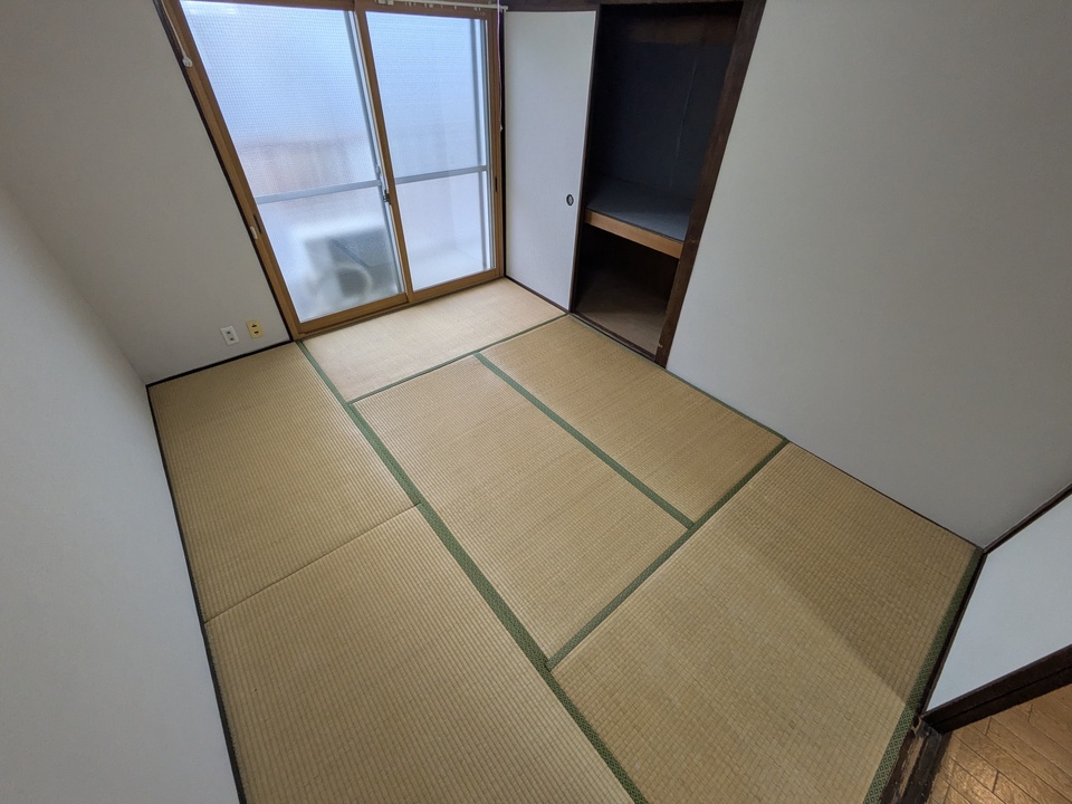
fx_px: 434
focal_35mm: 14
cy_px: 402
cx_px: 536
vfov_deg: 85.7
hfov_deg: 102.1
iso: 151
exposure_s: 1/120
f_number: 2.2
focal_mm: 1.83
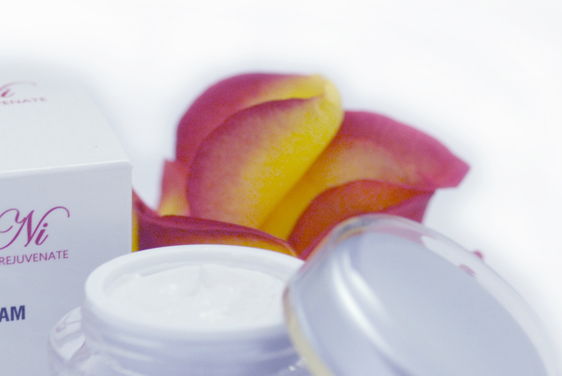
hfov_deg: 7.8
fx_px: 4108
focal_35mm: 263
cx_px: 158
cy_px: 221
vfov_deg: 5.2
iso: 800
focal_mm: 105
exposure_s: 1/125
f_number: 4
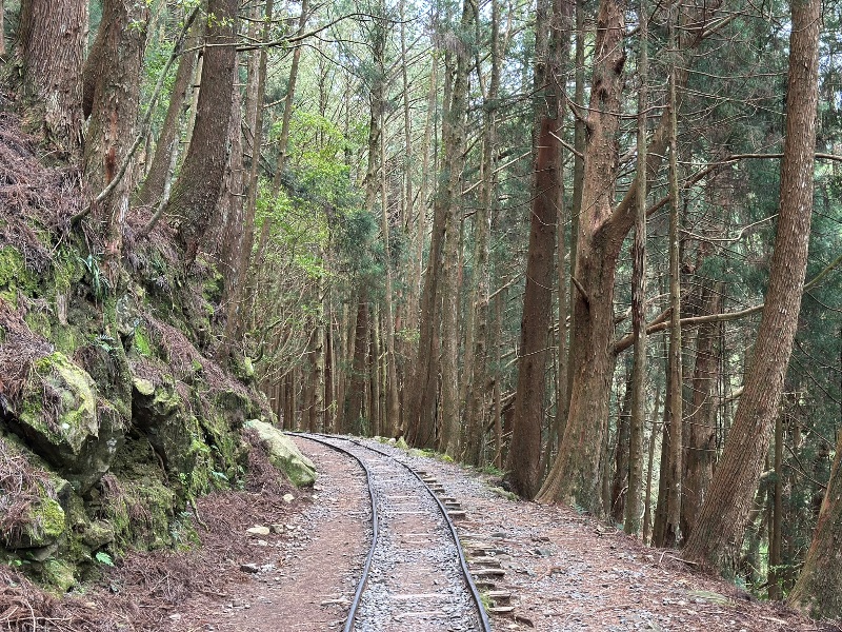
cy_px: 316
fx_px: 1168
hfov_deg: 39.7
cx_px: 421
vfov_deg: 30.3
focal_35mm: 48
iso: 125
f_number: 1.78
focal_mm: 6.86
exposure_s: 1/68
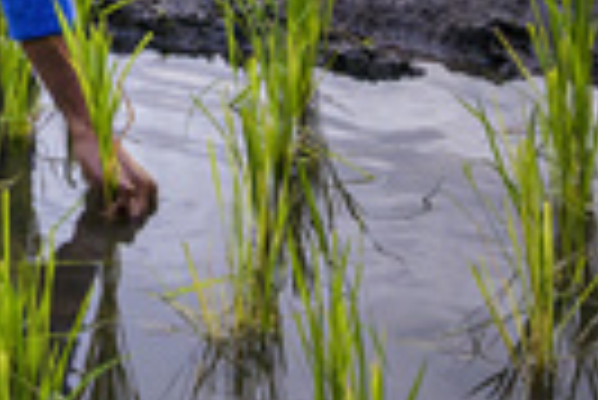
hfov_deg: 14.8
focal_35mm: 126
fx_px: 2095
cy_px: -290
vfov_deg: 10.4
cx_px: -364
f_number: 3.5
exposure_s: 1/200
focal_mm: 24
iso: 400
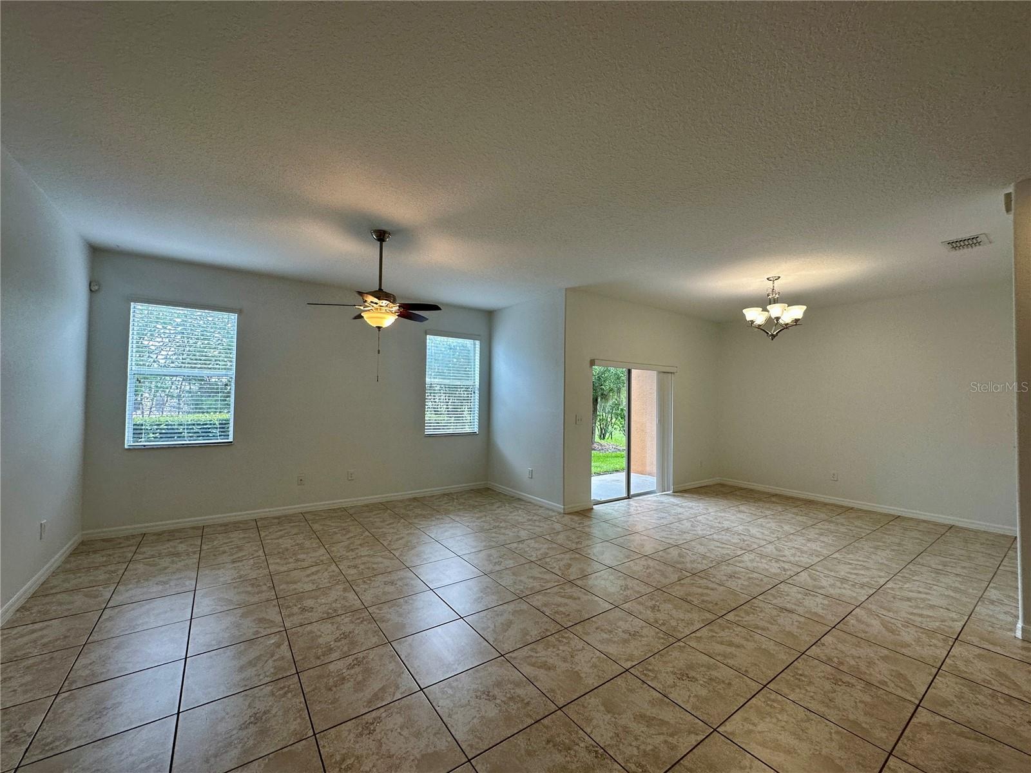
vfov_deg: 85.7
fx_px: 417
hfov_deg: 102.1
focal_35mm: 14
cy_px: 386
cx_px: 516
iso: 100
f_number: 2.2
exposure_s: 1/120
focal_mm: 2.22
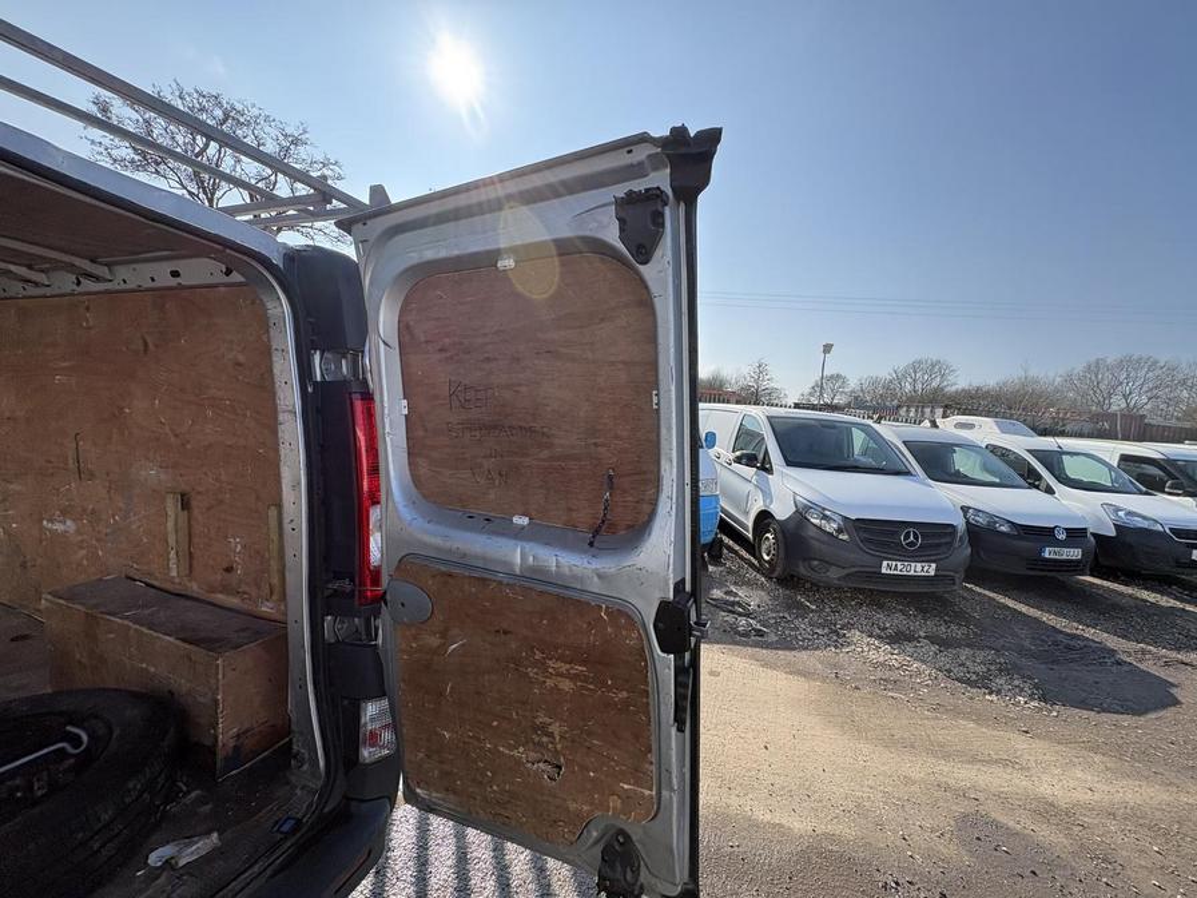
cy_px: 449
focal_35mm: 14
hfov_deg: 102.1
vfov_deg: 85.7
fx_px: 484
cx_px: 598
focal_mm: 2.22
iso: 50
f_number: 2.2
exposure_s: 1/980
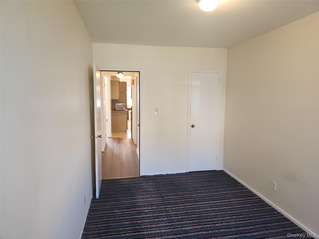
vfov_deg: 58.9
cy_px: 120
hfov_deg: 73.9
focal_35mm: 23
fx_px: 212
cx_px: 160
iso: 125
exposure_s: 1/60
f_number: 1.8
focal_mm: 5.4
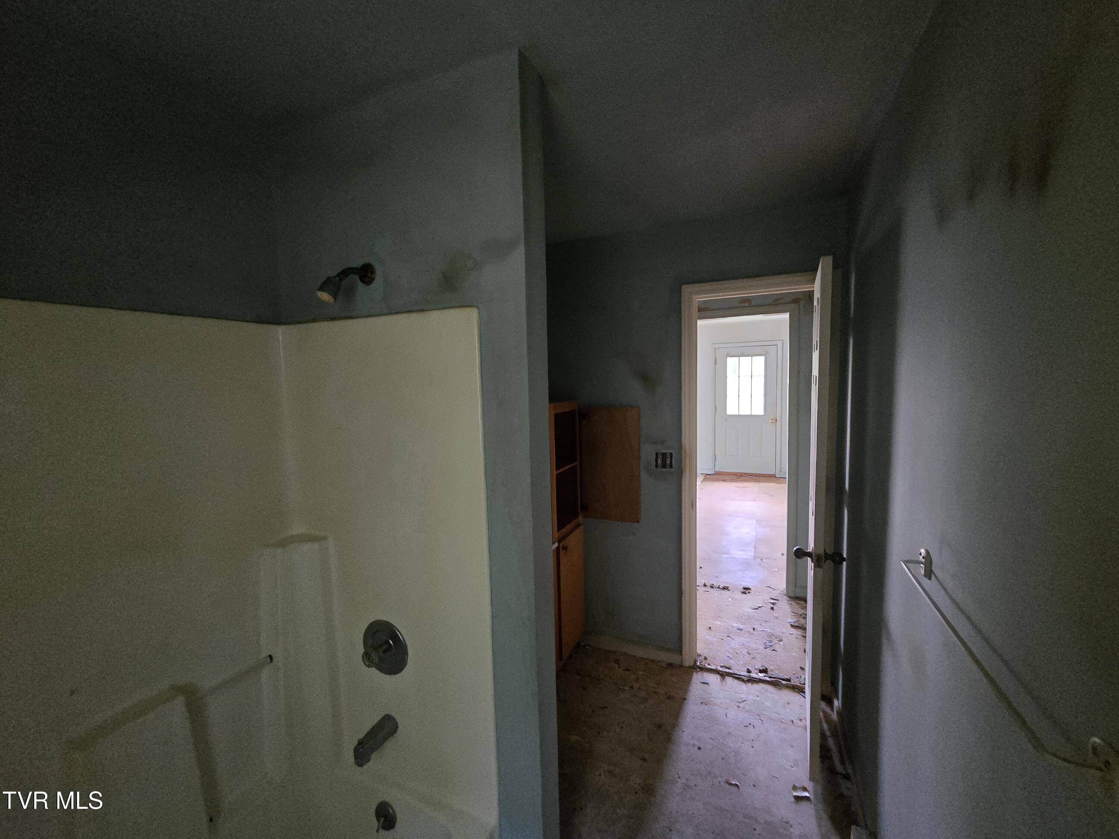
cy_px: 420
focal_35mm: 13
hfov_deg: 106.2
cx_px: 560
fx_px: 420
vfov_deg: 89.9
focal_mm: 2.2
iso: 1250
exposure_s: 1/40
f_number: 2.2
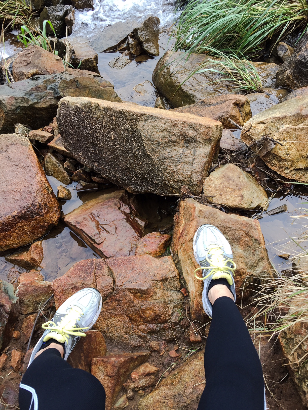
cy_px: 205
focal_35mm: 29
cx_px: 154
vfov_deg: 61.7
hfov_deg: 48.2
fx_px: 344
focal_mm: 4.15
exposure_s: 1/181
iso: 32
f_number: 2.2
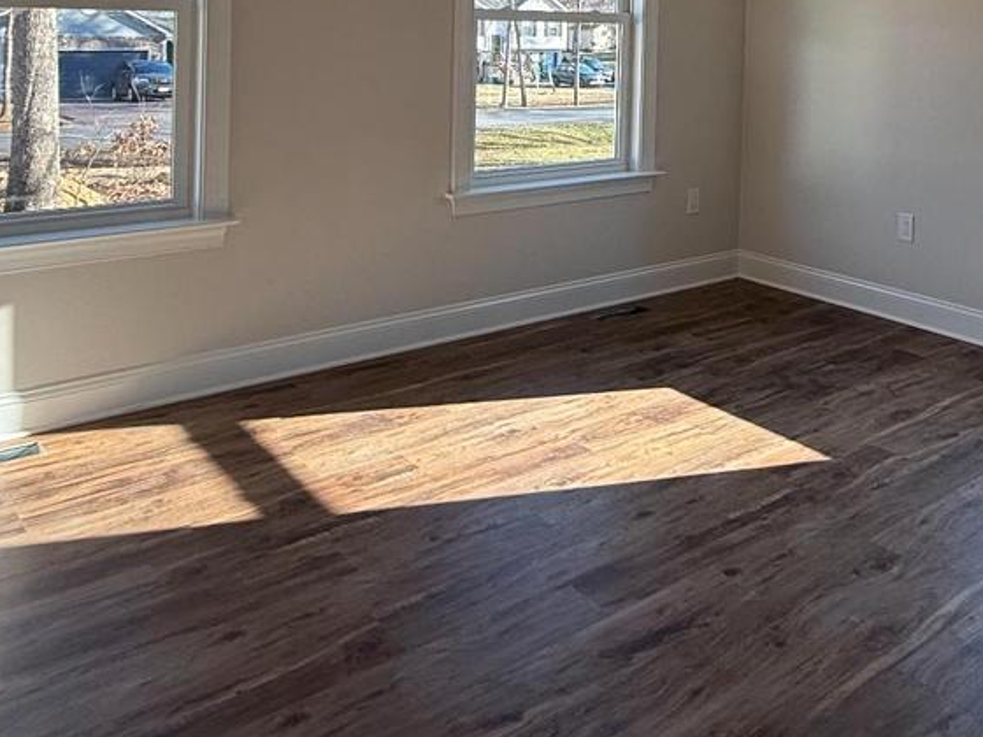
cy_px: 32
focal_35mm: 36
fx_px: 1022
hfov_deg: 49.7
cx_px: 713
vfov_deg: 36.4
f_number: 2.2
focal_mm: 2.22
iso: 64
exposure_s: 1/193
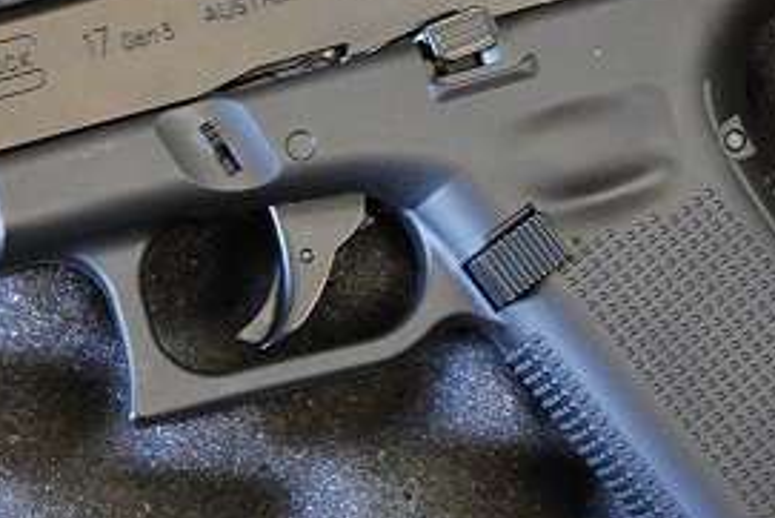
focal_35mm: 173
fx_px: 3726
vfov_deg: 7.9
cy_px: 253
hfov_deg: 11.9
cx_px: 277
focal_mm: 52
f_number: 4.5
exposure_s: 1/30
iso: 1250
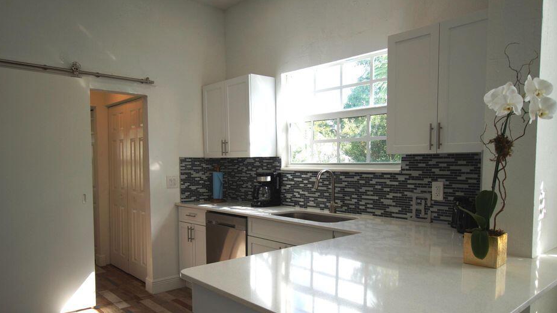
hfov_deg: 71.9
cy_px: 189
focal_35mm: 26
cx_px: 275
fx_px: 384
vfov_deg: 44.2
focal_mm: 16
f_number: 4
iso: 100
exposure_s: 1/160
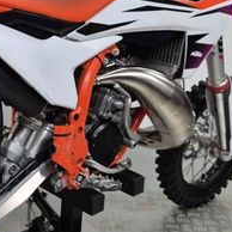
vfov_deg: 25.6
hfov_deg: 24.7
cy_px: 87
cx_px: 8
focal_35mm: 67
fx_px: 508
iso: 250
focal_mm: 5.4
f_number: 1.8
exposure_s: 1/100
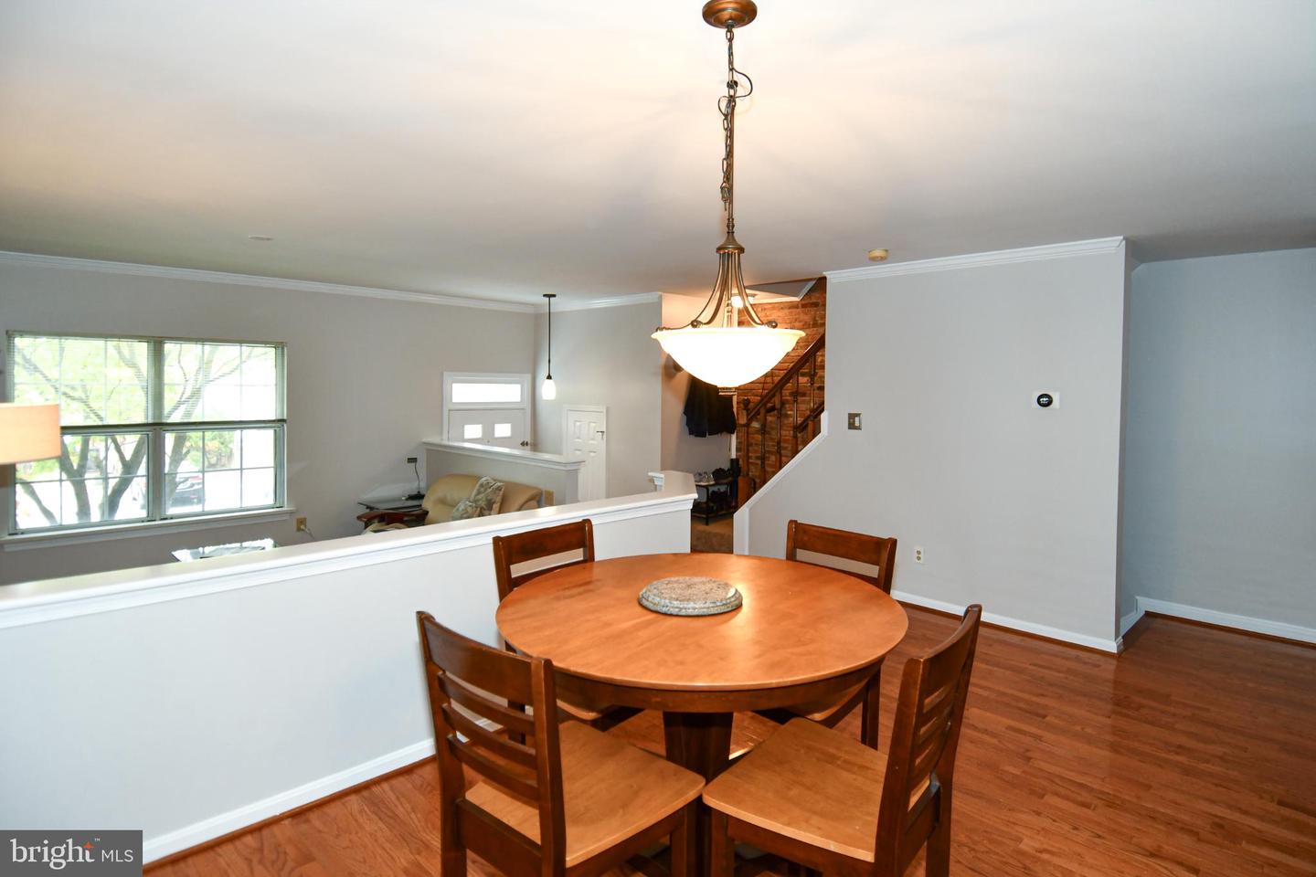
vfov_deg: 67.4
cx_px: 658
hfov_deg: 90.0
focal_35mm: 18
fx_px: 658
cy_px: 438
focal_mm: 12
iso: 500
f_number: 4
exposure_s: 1/60
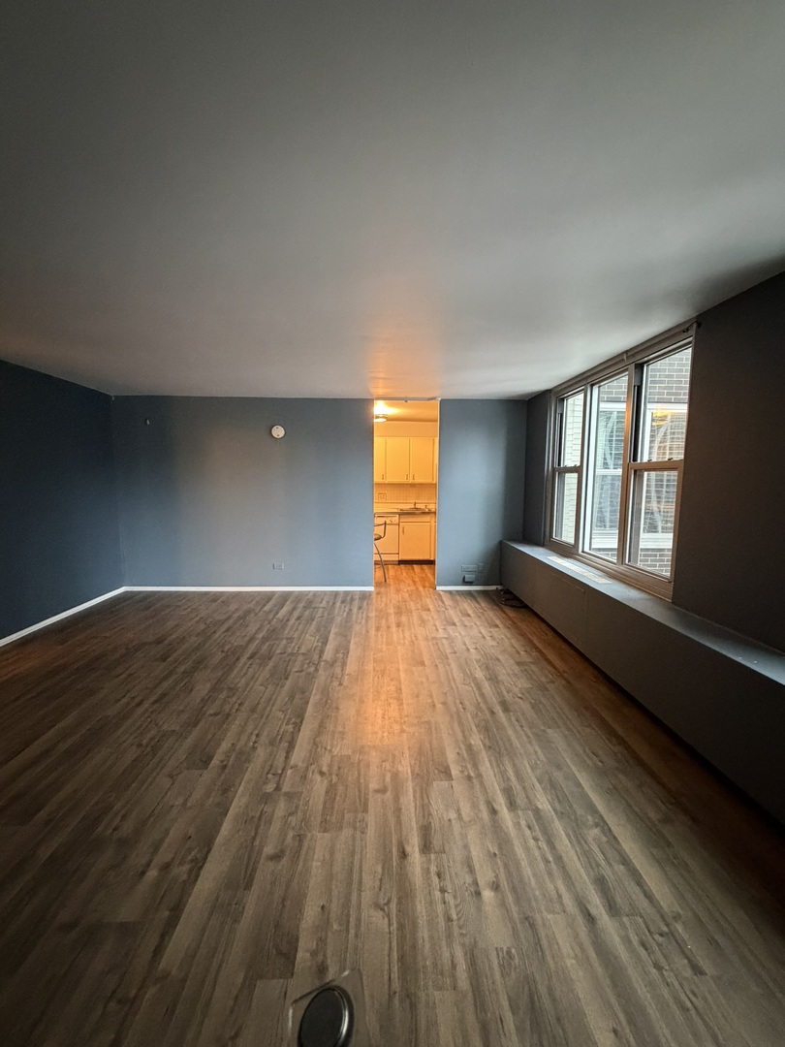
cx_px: 392
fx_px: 423
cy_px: 524
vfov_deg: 102.1
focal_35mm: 14
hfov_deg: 85.7
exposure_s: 1/40
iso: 1000
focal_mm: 2.22
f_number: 2.2
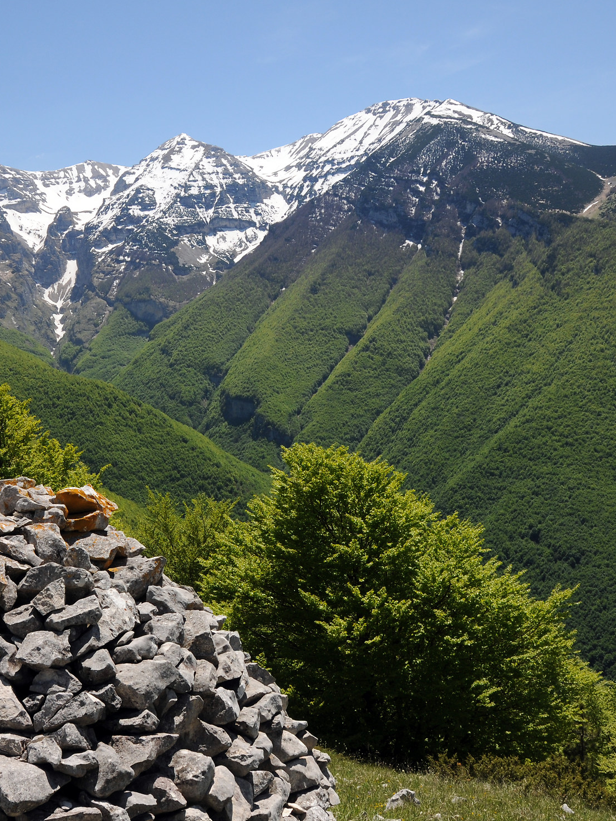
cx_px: 232
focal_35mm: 42
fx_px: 997
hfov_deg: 34.2
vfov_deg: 44.8
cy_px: 419
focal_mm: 18
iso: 200
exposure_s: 1/400
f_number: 10
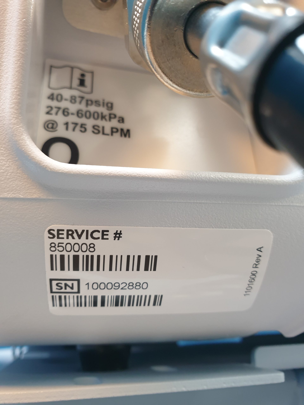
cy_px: 202
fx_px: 304
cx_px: 152
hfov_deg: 53.1
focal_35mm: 26
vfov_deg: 67.3
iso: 250
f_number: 2.4
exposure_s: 1/20
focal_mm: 4.3
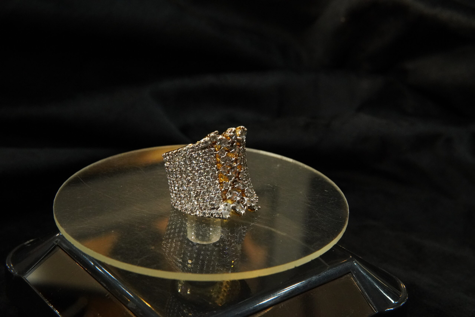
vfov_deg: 29.9
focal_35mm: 45
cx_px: 238
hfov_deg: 43.6
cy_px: 158
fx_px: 594
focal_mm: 30
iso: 4000
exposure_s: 1/80
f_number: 9
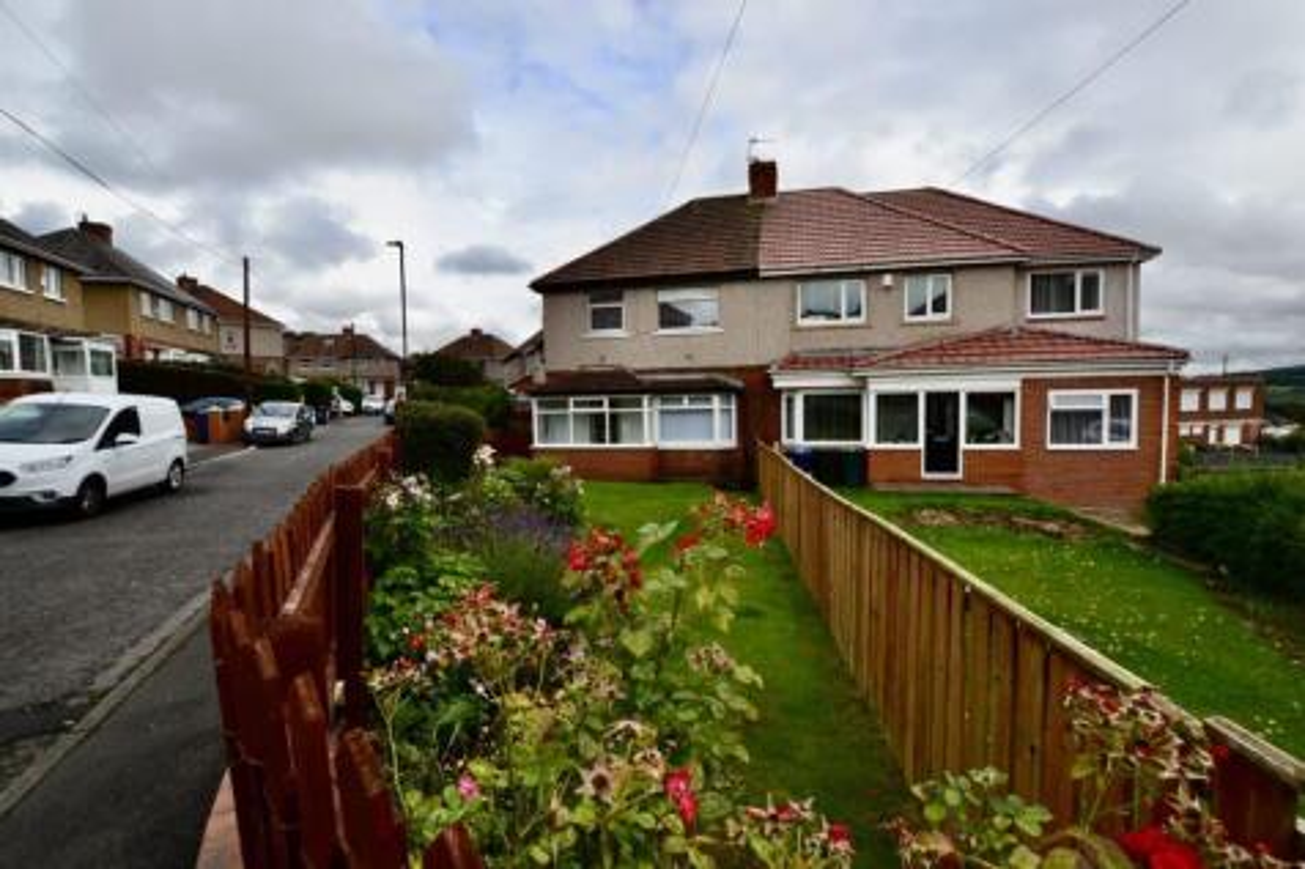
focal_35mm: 15
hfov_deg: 100.4
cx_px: 652
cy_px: 434
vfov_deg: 77.3
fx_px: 544
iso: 400
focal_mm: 10
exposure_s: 1/400
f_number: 11
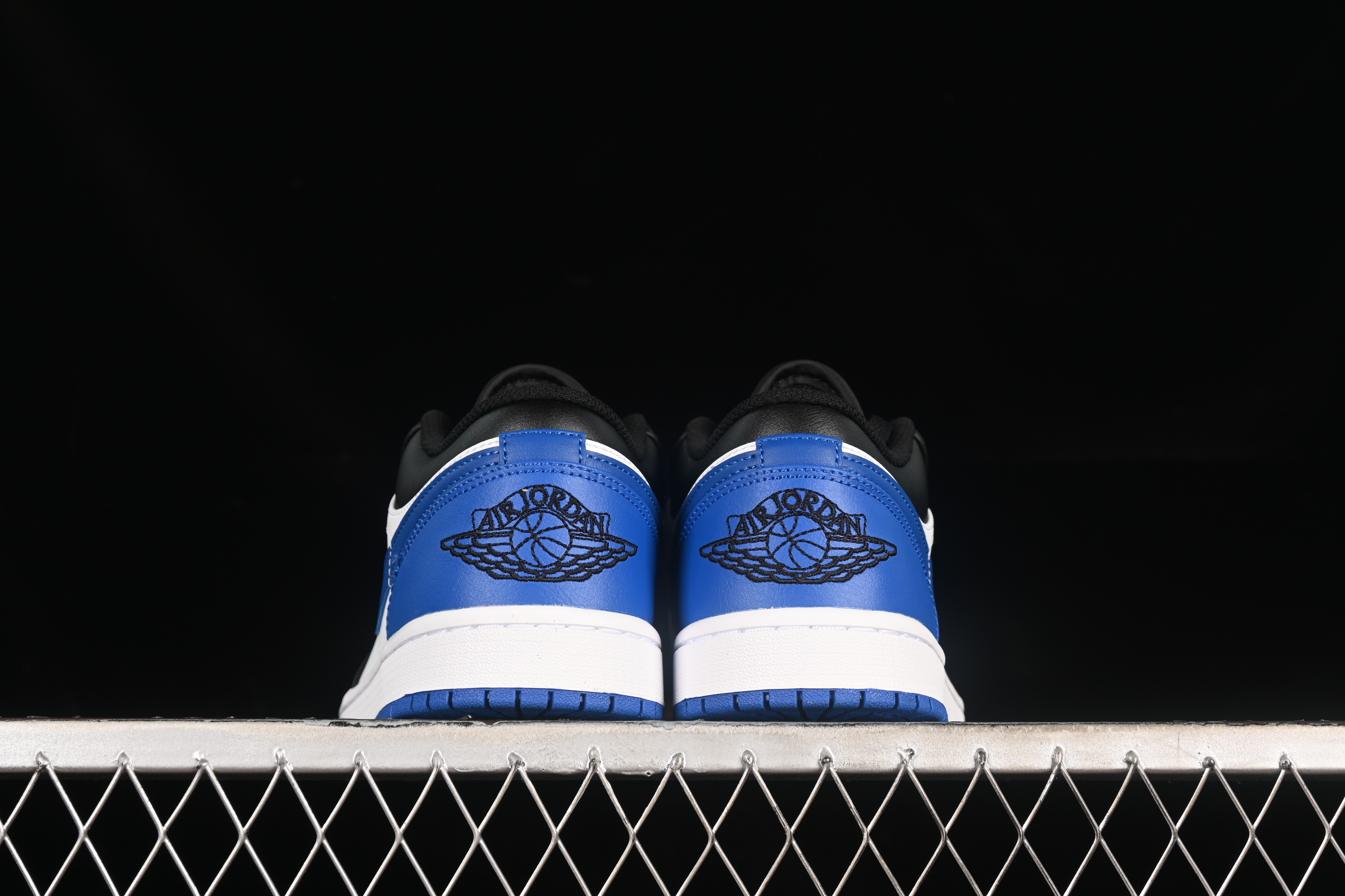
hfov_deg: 27.0
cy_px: 448
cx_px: 672
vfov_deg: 18.2
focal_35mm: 75
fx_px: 2802
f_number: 7.1
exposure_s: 1/60
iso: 160
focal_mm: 50
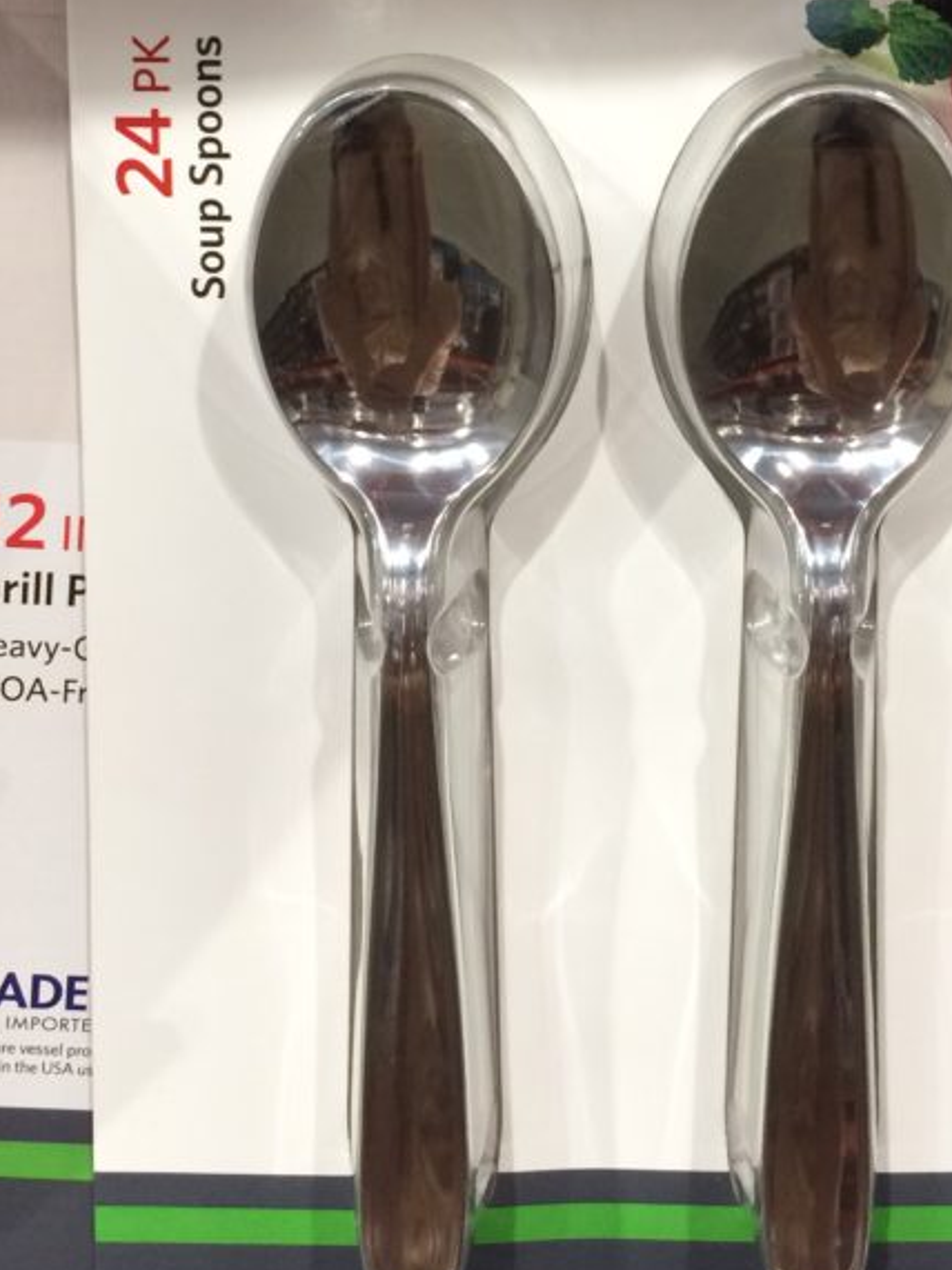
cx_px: 638
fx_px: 1907
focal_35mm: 52
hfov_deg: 27.8
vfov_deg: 36.1
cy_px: 338
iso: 50
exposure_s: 1/33
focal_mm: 4.15
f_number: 2.2
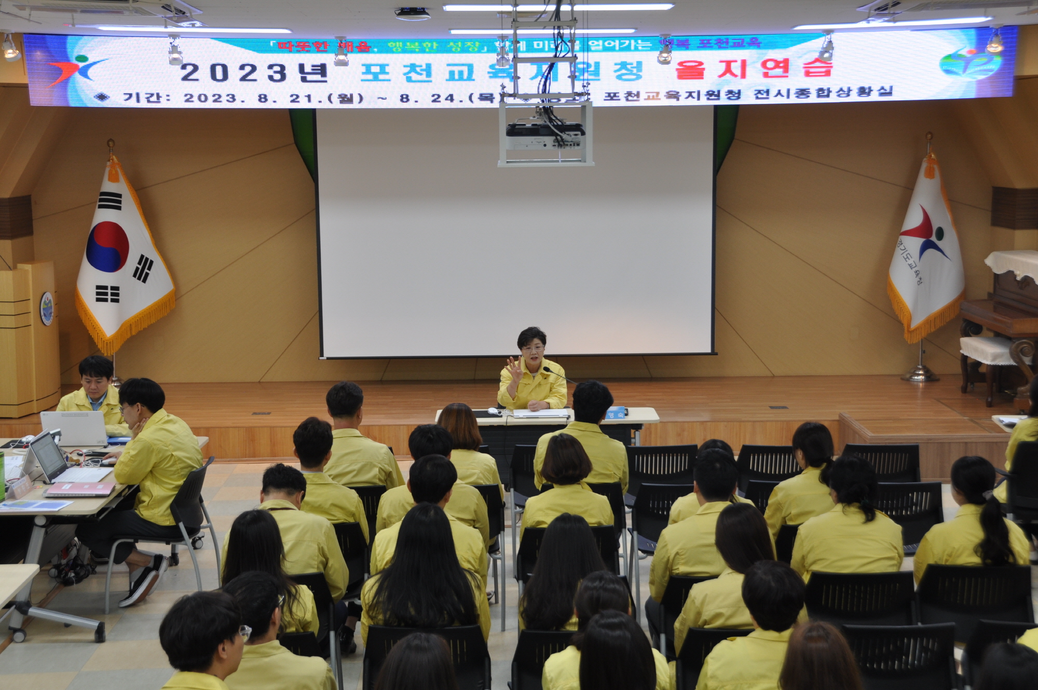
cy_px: 345
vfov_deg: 25.7
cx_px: 519
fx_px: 1512
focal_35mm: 52
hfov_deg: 37.9
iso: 320
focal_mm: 35
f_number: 5.6
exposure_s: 1/30
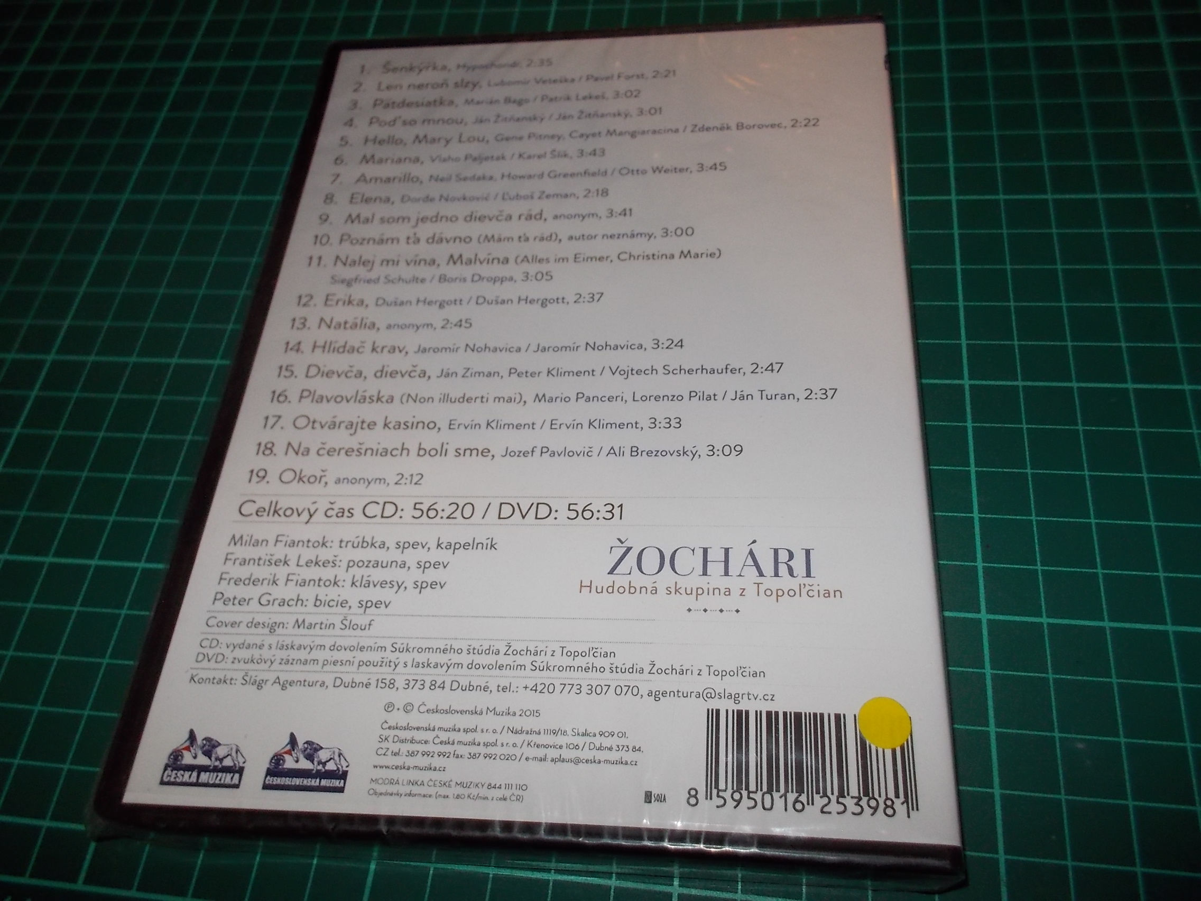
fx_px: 1006
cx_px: 600
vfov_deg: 48.2
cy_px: 450
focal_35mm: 29
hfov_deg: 61.7
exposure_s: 1/30
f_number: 3.3
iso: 200
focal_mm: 4.1
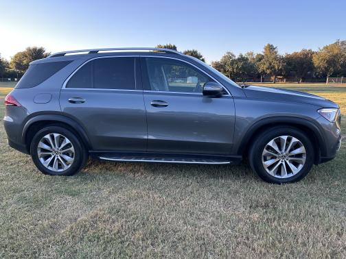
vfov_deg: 53.1
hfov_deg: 67.3
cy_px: 130
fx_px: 260
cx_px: 173
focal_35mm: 26
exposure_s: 1/258
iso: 40
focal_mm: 5.7
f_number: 1.5
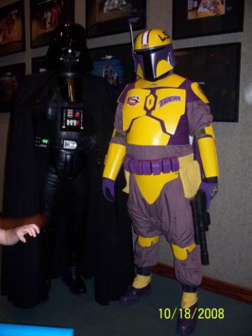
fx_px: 349
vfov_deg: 51.4
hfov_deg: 39.7
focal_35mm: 36
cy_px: 168
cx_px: 126
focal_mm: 7.54
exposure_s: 1/30
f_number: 2.8
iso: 200
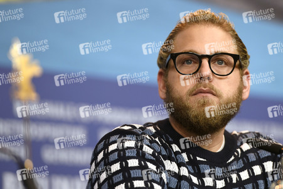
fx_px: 1571
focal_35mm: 200
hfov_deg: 10.3
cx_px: 142
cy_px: 94
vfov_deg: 6.9
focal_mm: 200
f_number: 3.5
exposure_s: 1/320
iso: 1250
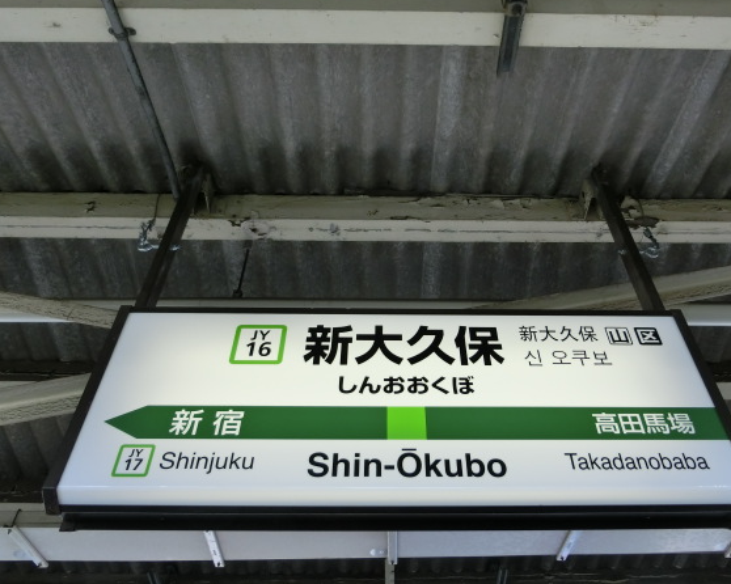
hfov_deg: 62.1
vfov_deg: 51.5
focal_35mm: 28
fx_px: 606
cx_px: 398
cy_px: 274
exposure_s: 1/125
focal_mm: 4.5
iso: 125
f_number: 3.5
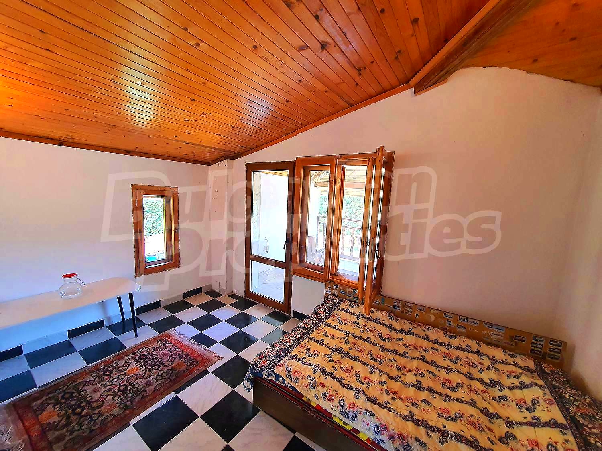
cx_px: 301
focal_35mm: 13
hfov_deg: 106.2
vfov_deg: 89.9
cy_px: 226
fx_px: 226
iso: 125
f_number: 2.2
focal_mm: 1.8
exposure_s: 1/50
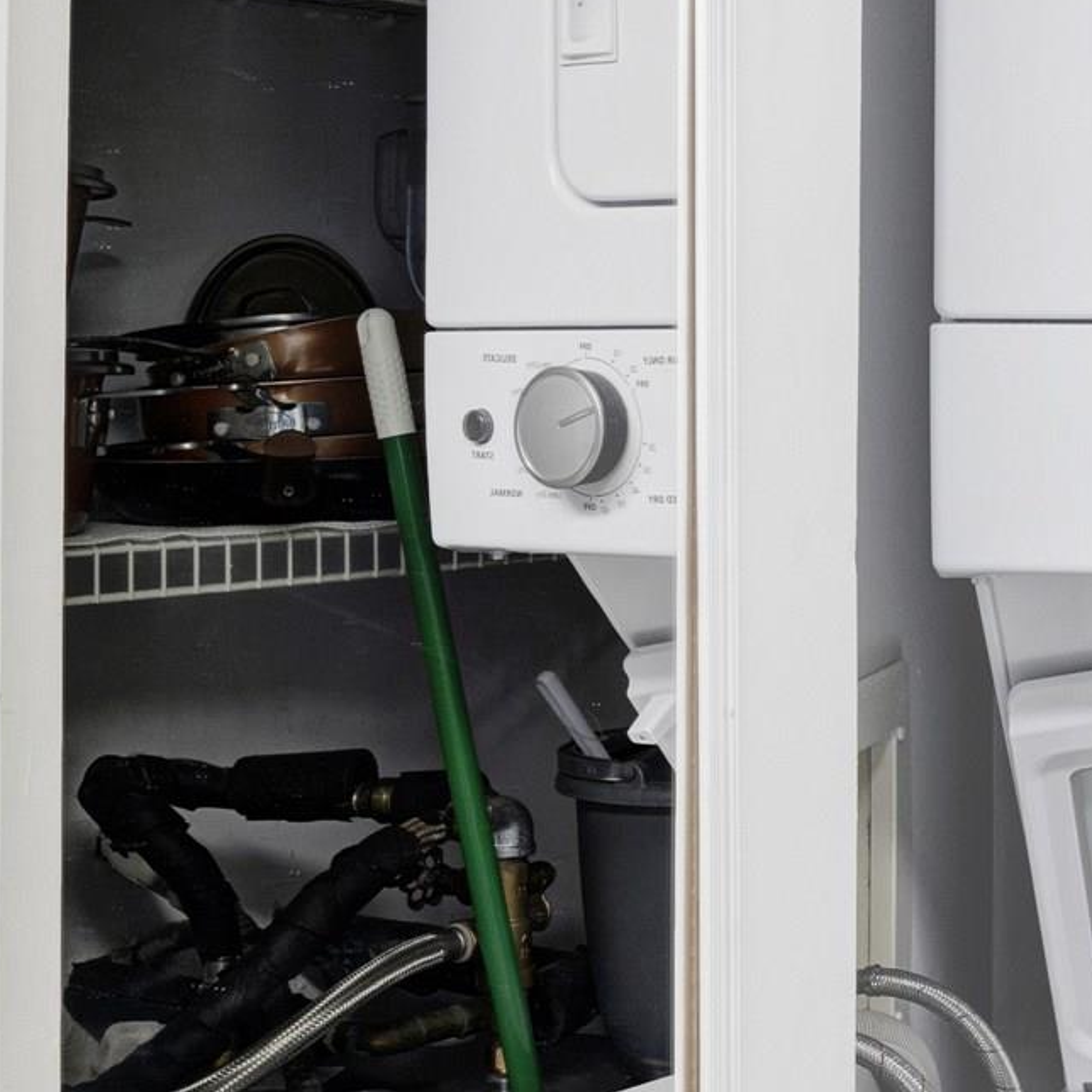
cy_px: 361
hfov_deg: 20.3
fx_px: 2678
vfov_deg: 22.9
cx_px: 1563
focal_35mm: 75
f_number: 11
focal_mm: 18.5
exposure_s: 1/8
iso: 400
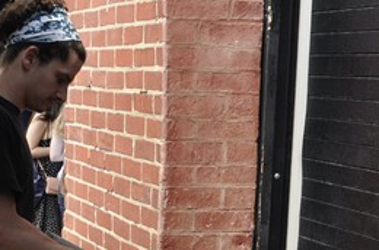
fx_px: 1092
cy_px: 398
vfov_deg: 12.3
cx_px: -13
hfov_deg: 19.1
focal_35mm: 104
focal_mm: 18
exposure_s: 1/200
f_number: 9
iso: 400
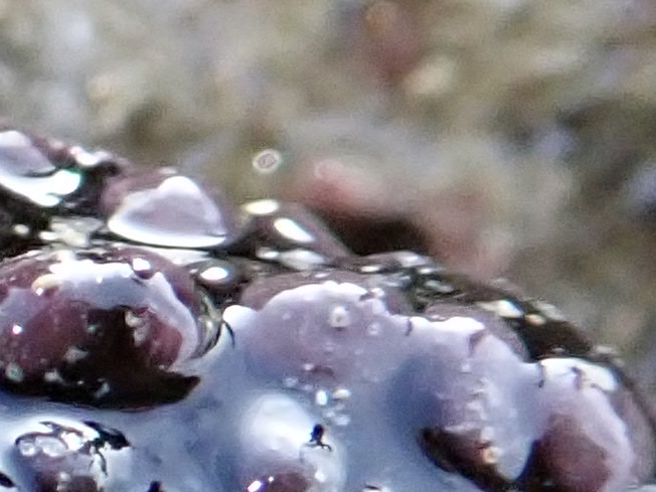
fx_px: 3487
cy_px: 461
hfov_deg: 9.0
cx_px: -1208
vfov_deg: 8.0
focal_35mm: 184
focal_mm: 5.5
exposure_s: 1/125
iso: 640
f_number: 3.2
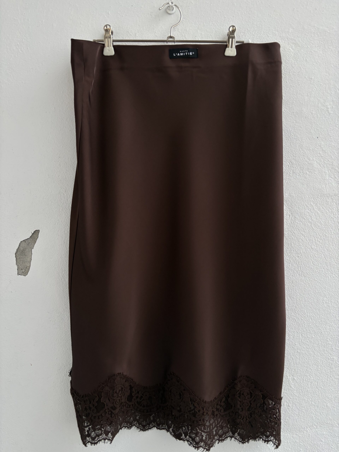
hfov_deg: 53.1
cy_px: 226
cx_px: 170
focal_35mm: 26
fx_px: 339
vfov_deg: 67.3
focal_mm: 5.96
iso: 125
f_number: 1.6
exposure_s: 1/88
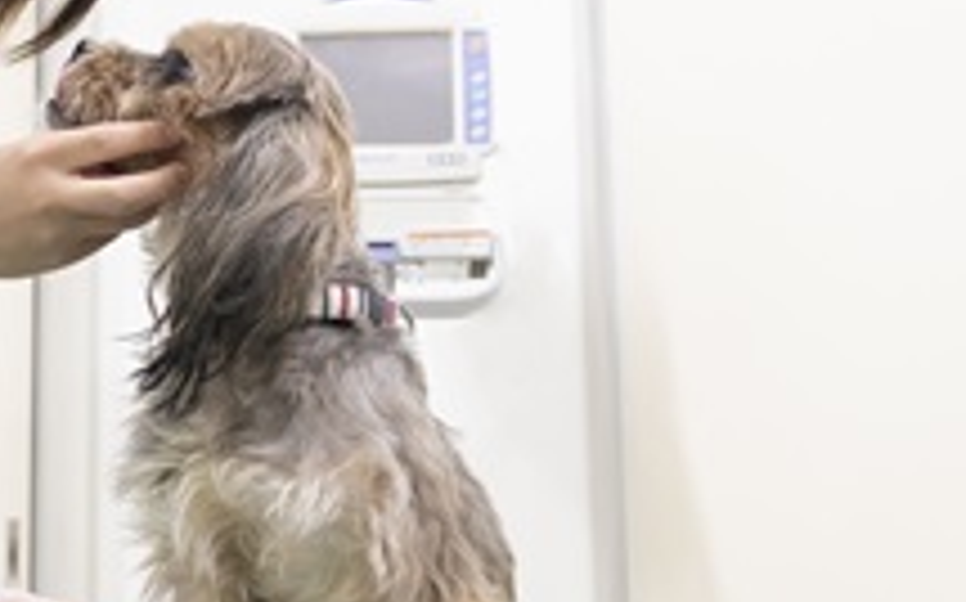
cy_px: 108
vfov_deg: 16.1
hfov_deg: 25.2
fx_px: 2106
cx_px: 144
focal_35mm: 80
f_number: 3.5
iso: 800
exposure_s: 1/125
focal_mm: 25
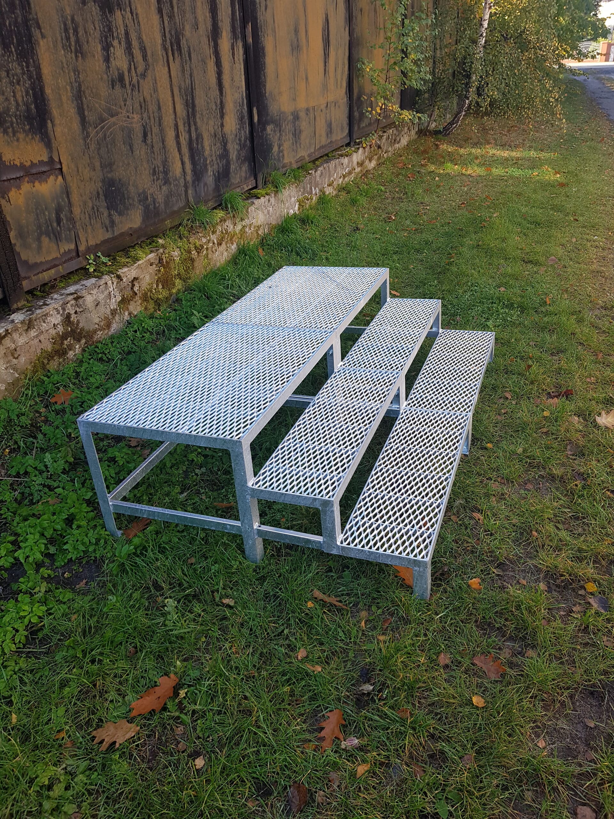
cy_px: 410
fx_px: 615
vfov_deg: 67.3
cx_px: 307
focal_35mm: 26
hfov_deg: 53.1
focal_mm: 4.2
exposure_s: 1/339
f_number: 1.7
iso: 50
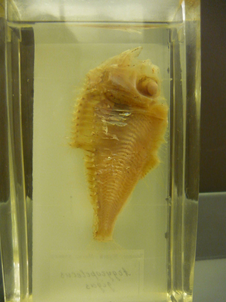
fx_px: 287
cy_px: 151
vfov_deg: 55.4
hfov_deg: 42.9
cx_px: 113
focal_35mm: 33
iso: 400
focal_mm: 5.5
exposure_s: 1/25
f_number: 2.8
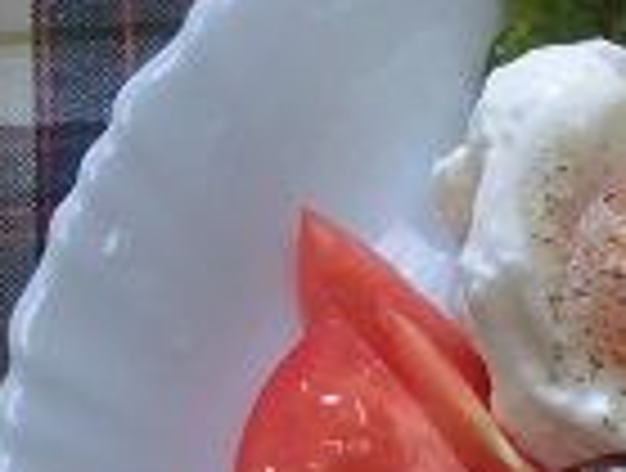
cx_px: 304
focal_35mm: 91
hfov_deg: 21.5
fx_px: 1650
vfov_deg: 16.3
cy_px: 240
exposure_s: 1/125
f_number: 3.3
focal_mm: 4.4
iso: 320
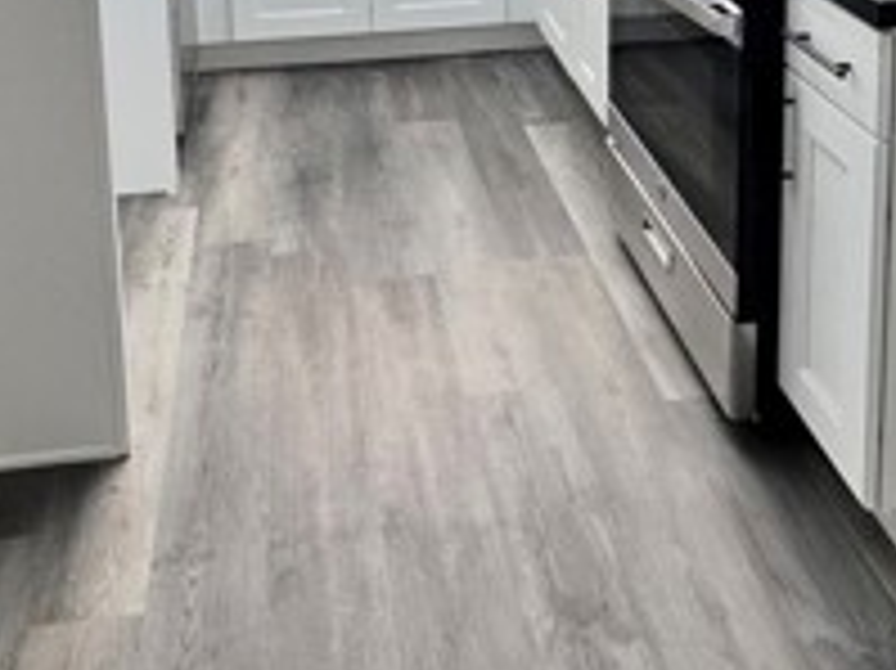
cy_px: -211
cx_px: 414
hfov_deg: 42.1
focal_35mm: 45
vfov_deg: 26.9
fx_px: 1164
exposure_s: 1/144
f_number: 2.2
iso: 40
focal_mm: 2.22
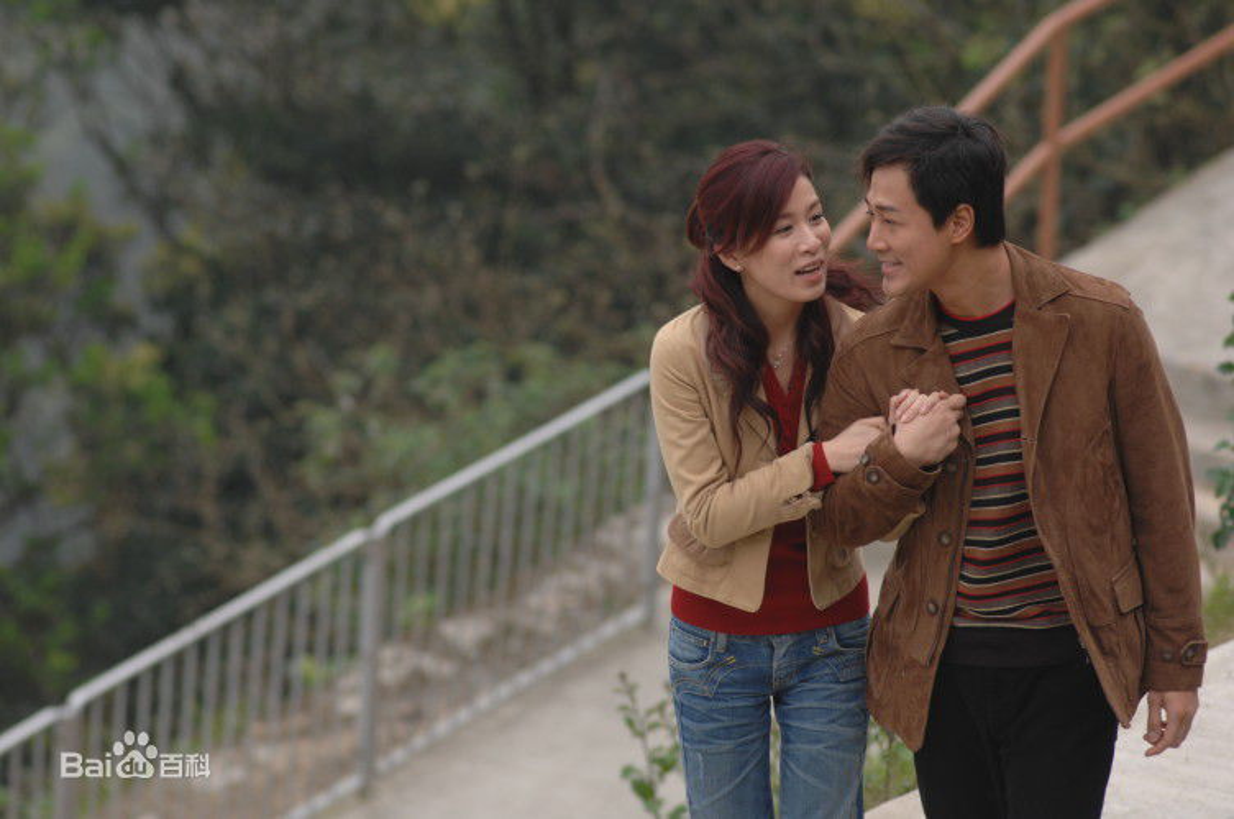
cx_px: 617
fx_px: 9241
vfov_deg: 5.1
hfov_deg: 7.6
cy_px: 410
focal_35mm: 270
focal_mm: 180
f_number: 5
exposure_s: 1/250
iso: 200
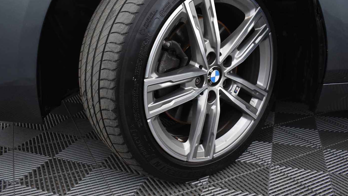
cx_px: 174
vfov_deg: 35.3
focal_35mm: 33
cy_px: 68
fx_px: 305
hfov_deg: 59.5
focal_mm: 18
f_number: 3.5
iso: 1100
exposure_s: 1/30
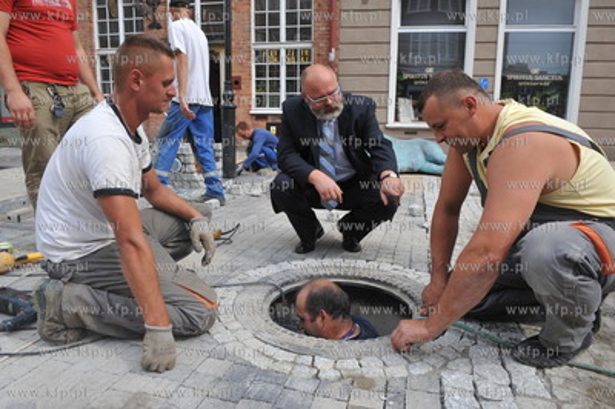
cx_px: 308
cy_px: 204
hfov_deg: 73.8
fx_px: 410
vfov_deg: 53.1
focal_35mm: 24
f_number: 8
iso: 400
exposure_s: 1/500
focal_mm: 24
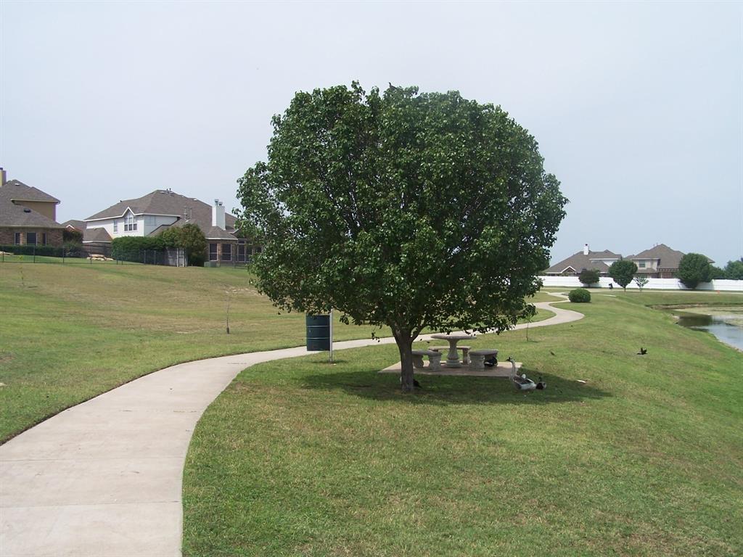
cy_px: 278
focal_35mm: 38
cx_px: 372
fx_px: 816
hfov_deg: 49.0
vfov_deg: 37.7
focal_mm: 6.3
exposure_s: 1/1000
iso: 80
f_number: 4
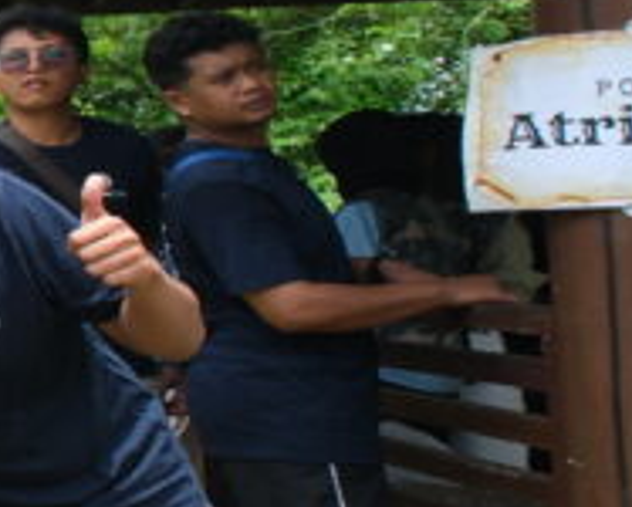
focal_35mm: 77
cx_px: -1054
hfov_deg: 13.3
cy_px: 184
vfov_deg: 19.9
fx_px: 1442
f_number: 4
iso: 200
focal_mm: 10
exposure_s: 1/500
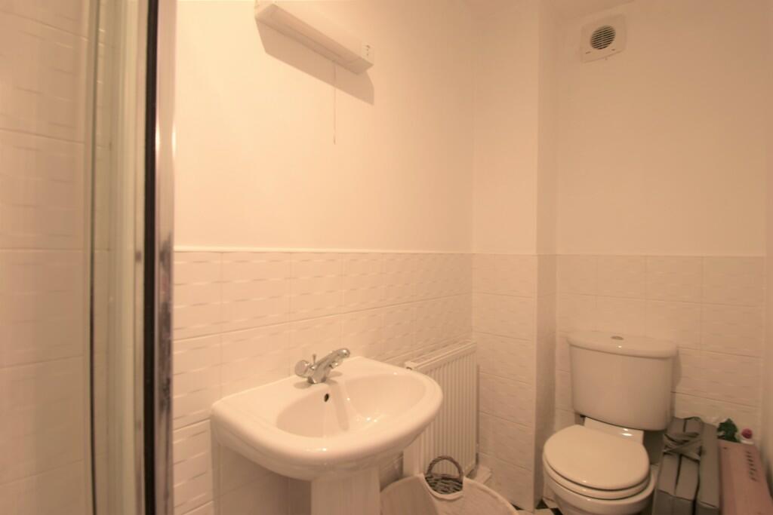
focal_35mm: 16
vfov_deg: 72.1
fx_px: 354
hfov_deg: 95.0
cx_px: 386
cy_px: 258
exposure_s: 2
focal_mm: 11
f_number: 9
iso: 100
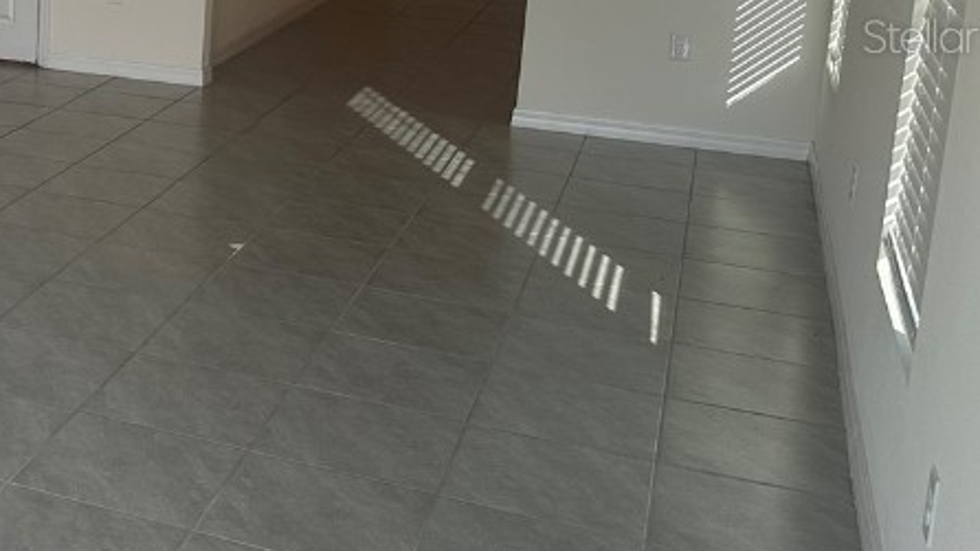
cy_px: 35
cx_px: -55
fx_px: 1559
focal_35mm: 60
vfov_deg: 19.6
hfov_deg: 31.6
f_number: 1.78
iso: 80
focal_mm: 6.86
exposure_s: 1/516
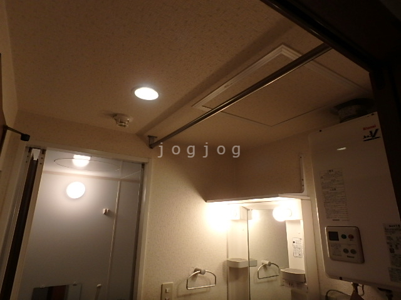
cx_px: 200
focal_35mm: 21
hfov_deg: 79.0
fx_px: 243
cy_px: 150
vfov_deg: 63.4
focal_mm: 3.7
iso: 200
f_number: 3.5
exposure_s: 1/60
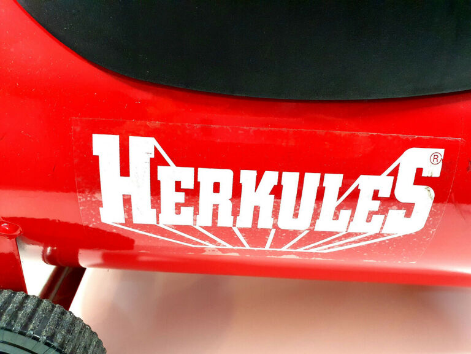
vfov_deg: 53.1
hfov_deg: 67.3
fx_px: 354
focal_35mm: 26
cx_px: 236
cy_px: 177
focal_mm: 4.32
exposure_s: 1/50
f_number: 2.4
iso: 250
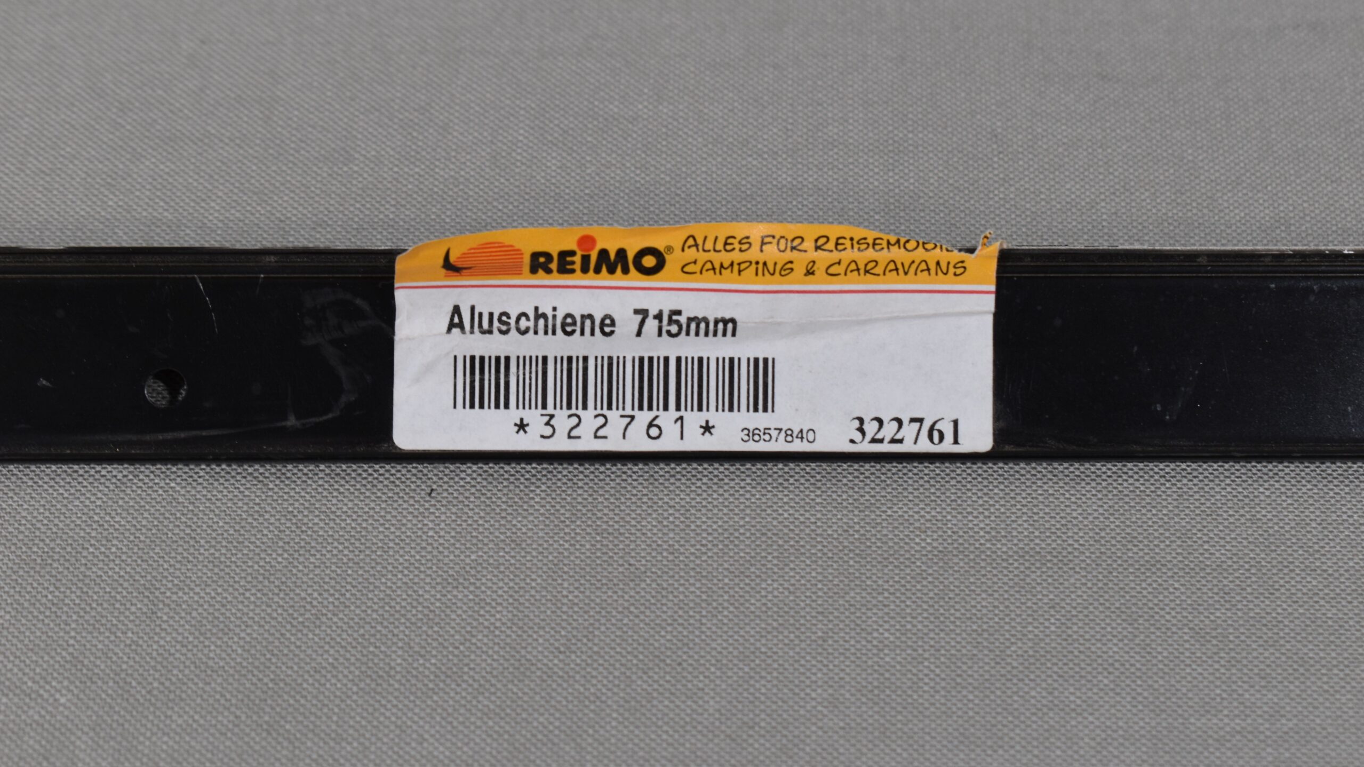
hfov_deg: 24.6
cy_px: 344
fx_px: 3129
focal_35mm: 87
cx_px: 682
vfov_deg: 14.0
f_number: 8
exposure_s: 1/60
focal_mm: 55
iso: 400
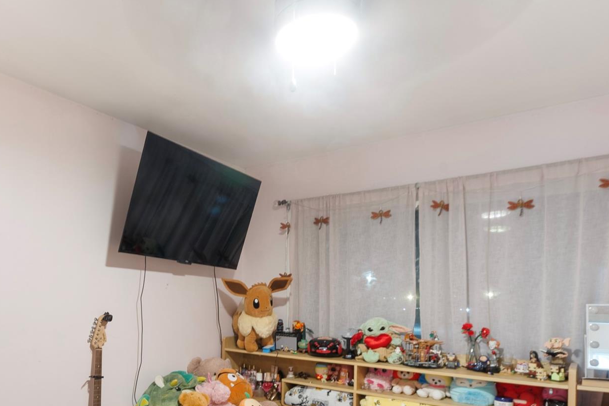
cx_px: 176
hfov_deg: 68.3
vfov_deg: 51.0
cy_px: 241
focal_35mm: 25
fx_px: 423
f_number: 11
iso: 100
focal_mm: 10
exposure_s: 13
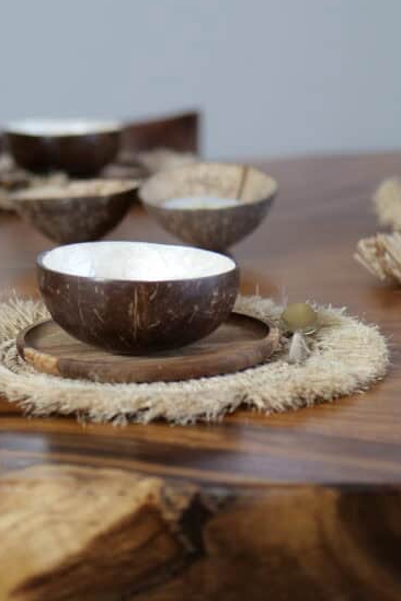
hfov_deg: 16.6
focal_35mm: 82
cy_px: 235
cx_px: 144
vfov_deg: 24.7
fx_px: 1370
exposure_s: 1/50
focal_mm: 50
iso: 400
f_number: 1.8
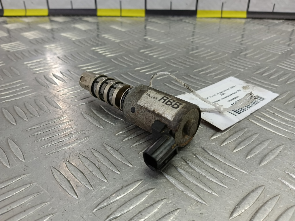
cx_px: 148
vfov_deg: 51.4
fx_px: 230
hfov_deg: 65.3
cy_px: 110
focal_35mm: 27
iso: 130
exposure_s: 1/50
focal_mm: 4.11
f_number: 1.6
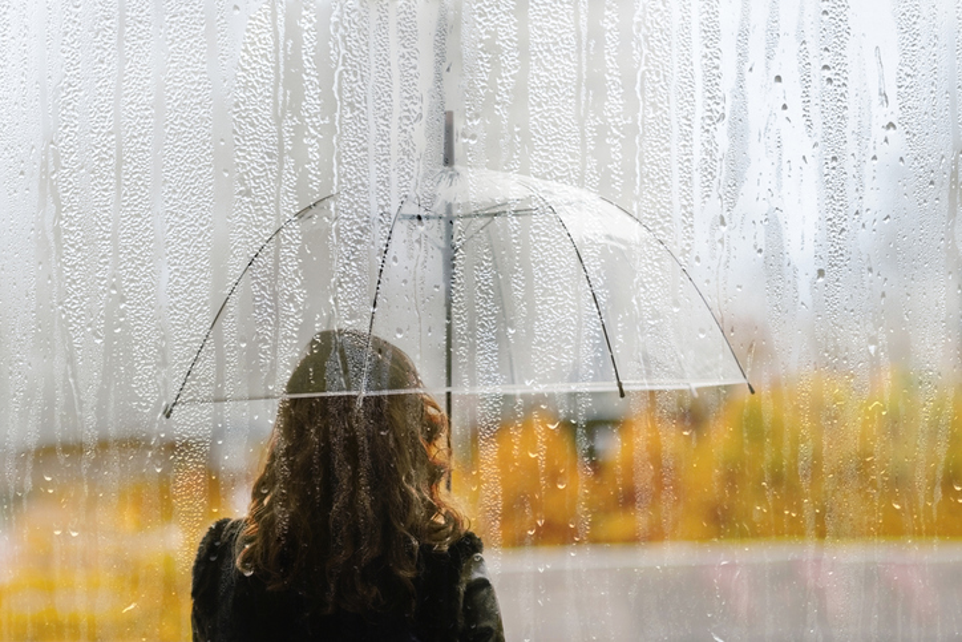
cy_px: 321
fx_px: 2272
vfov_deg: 16.1
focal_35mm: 85
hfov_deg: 23.9
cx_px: 481
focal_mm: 85
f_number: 2.2
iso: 100
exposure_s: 1/125
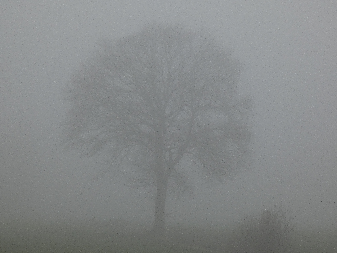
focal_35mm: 141
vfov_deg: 10.5
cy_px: 126
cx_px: 168
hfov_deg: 14.0
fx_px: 1373
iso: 250
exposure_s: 1/125
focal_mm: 25.2
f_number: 5.3
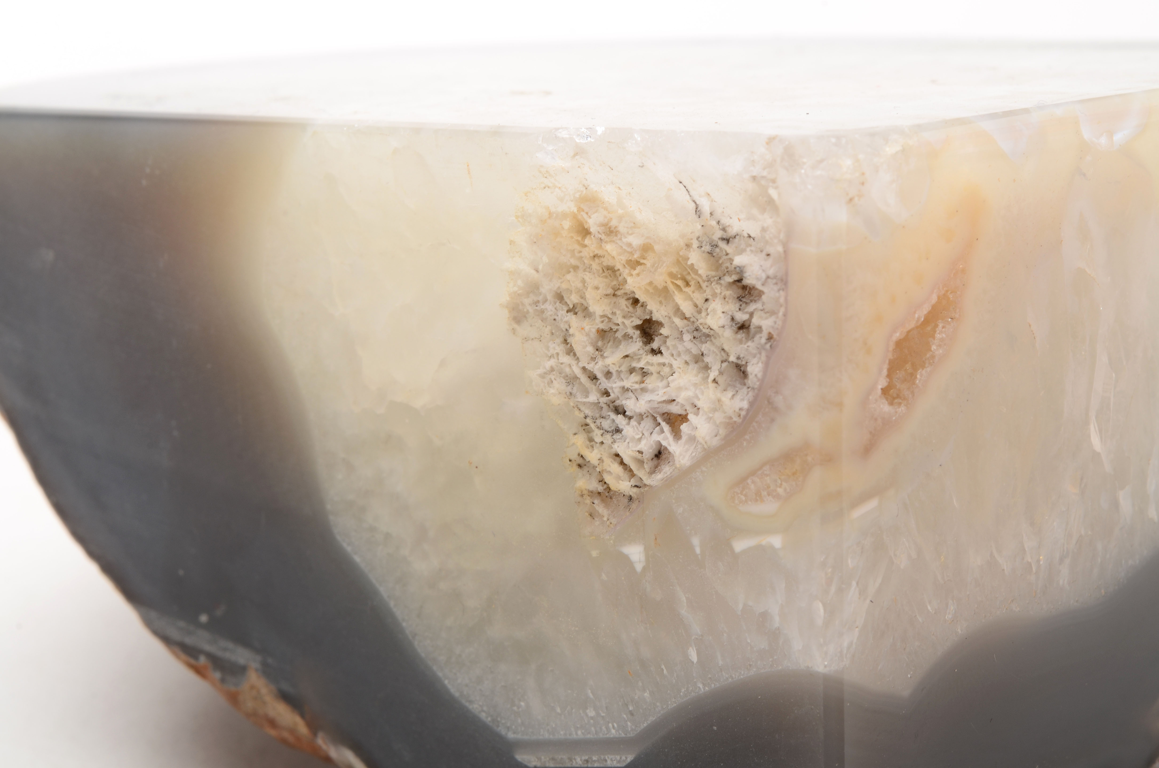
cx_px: 580
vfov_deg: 16.5
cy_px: 384
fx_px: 2651
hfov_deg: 24.7
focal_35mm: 82
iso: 100
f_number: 20
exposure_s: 1/160
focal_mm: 55
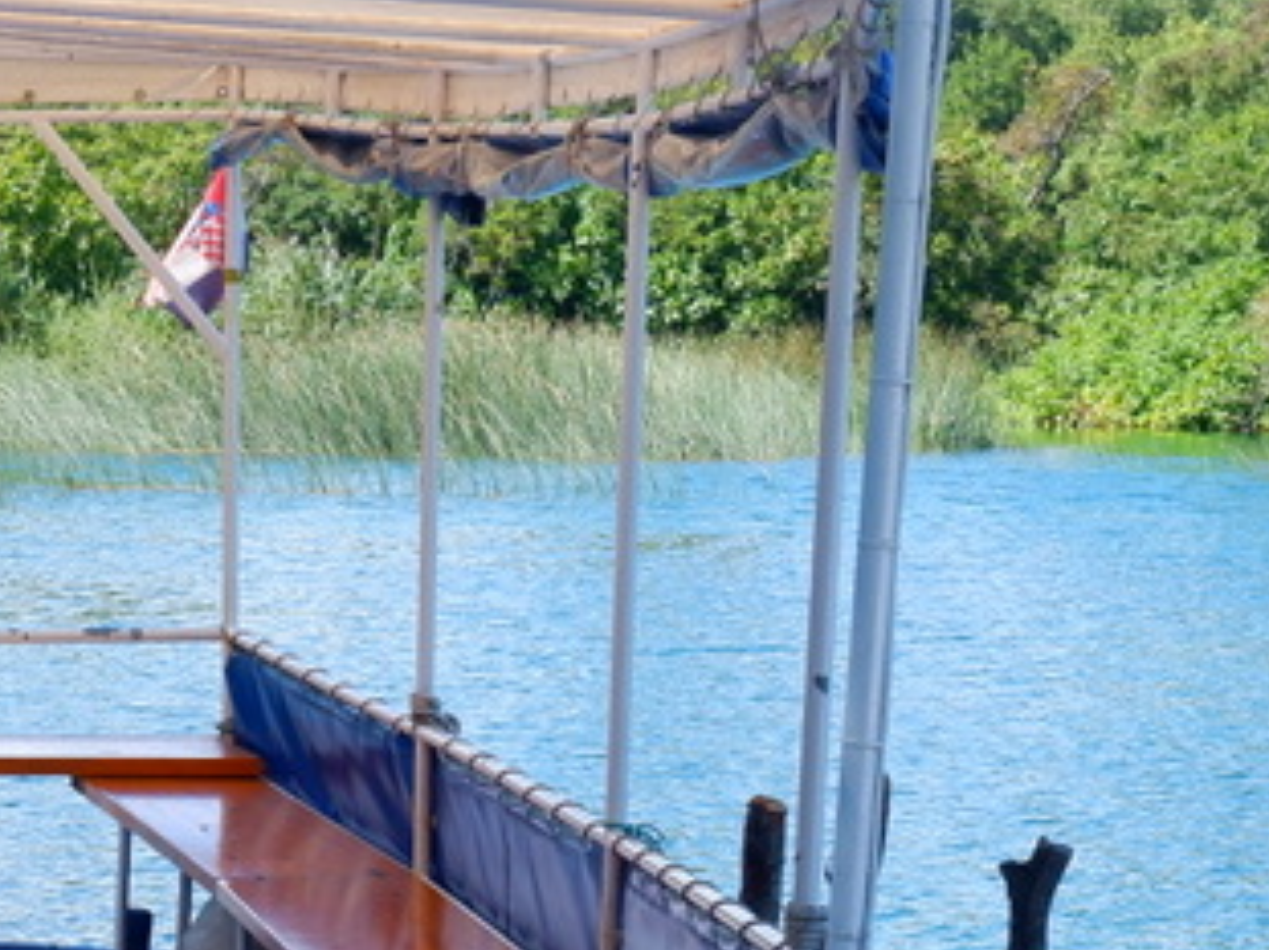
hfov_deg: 14.9
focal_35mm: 131
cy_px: 897
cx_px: 106
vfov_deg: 11.2
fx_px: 4801
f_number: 9
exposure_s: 1/160
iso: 200
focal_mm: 26.4
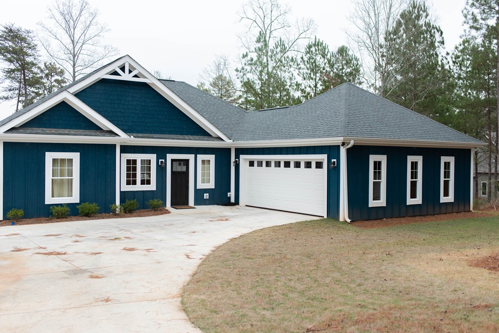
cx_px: 250
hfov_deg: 51.9
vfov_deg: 36.0
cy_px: 166
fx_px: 513
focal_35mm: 37
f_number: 2.5
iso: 250
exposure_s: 1/1000
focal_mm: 35
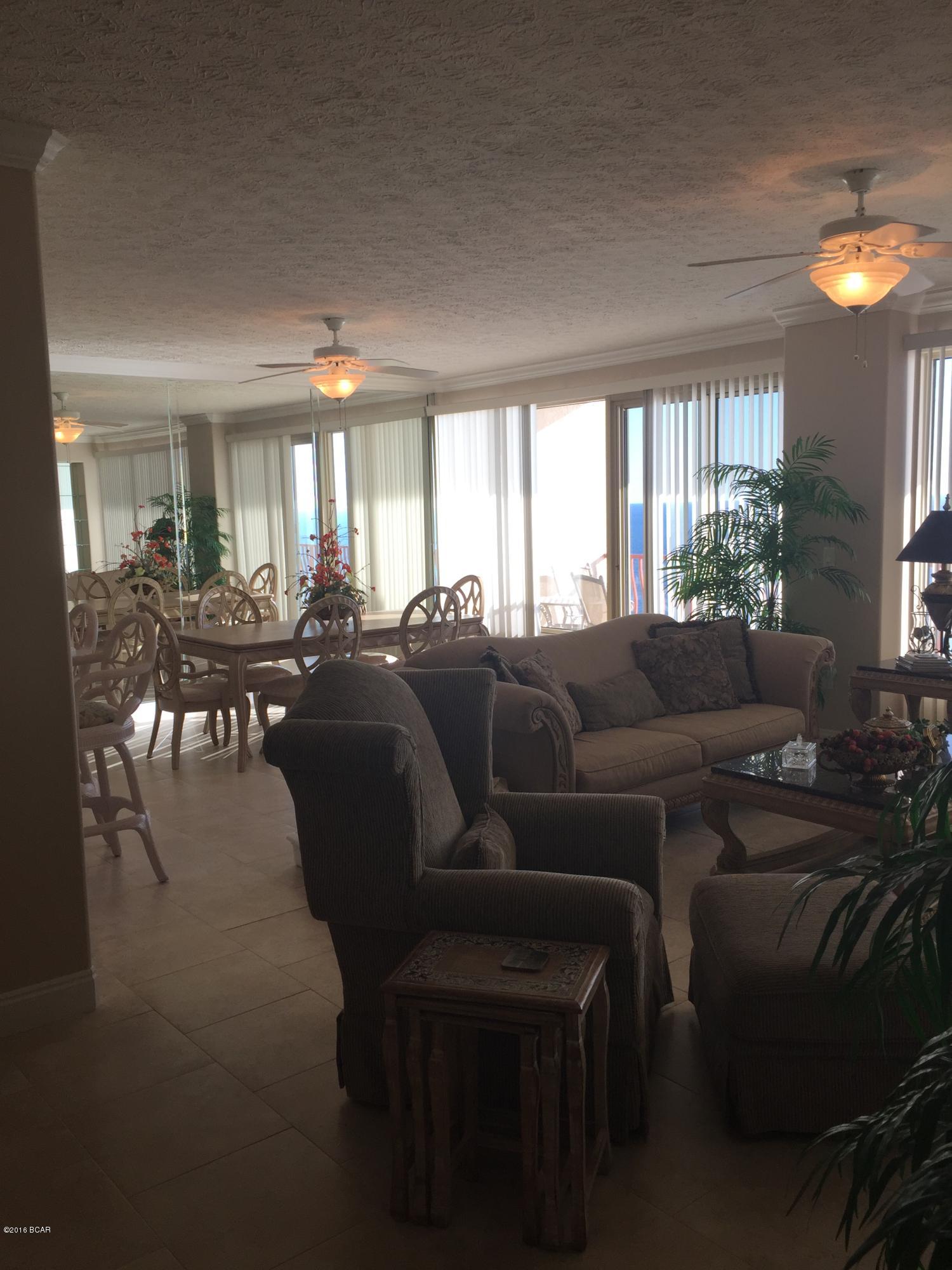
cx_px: 476
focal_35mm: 29
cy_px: 635
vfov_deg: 61.7
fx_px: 1063
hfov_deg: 48.2
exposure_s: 1/200
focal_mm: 4.15
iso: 32
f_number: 2.2
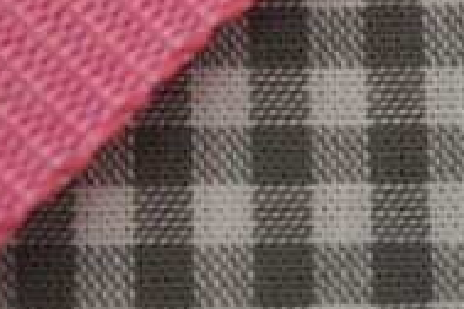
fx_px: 3918
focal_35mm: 304
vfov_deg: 4.5
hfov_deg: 6.8
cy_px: -102
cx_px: 164
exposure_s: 1/60
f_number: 5.3
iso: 500
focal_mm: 48
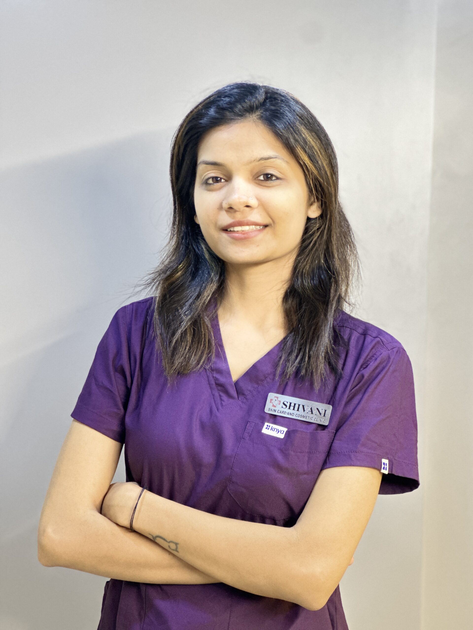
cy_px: 315
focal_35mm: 77
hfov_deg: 19.1
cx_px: 236
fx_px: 1403
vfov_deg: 25.3
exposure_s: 1/25
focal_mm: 9
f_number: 2.8
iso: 320
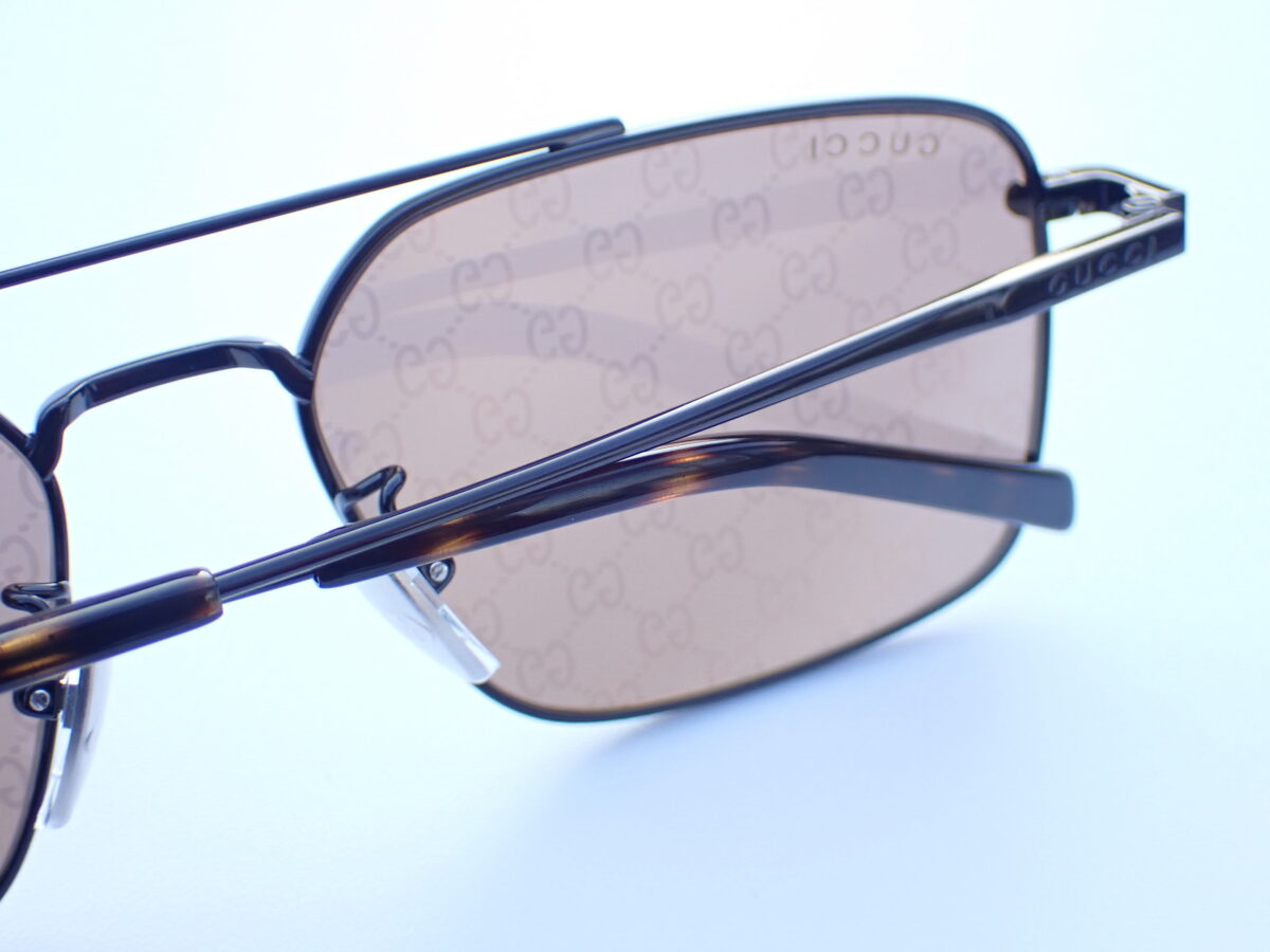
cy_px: 476
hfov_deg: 35.5
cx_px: 635
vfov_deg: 27.0
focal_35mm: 54
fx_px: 1981
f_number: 3.3
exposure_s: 1/200
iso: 250
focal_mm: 9.65
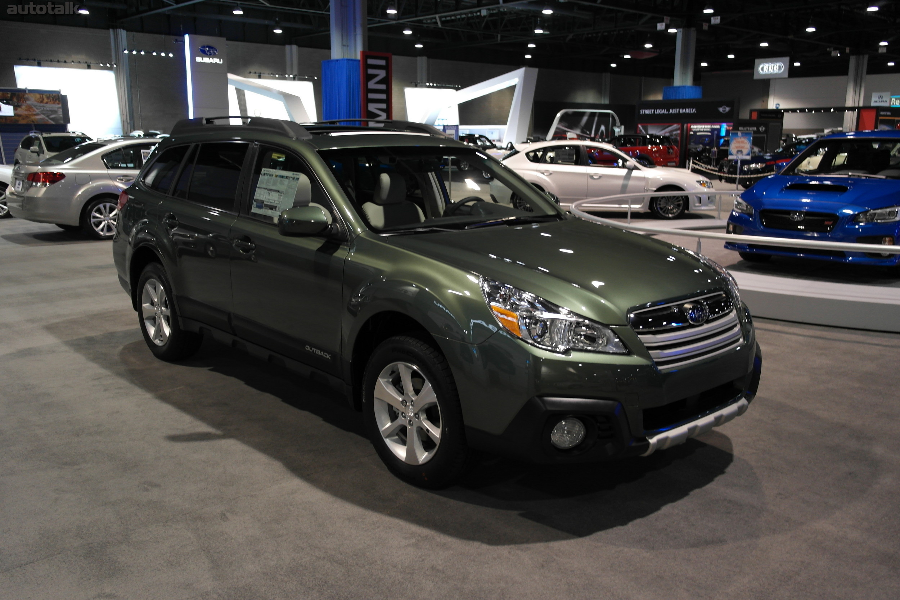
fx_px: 750
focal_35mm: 30
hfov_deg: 61.9
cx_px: 450
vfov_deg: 43.6
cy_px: 300
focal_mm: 20
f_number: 3.5
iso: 400
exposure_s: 1/30
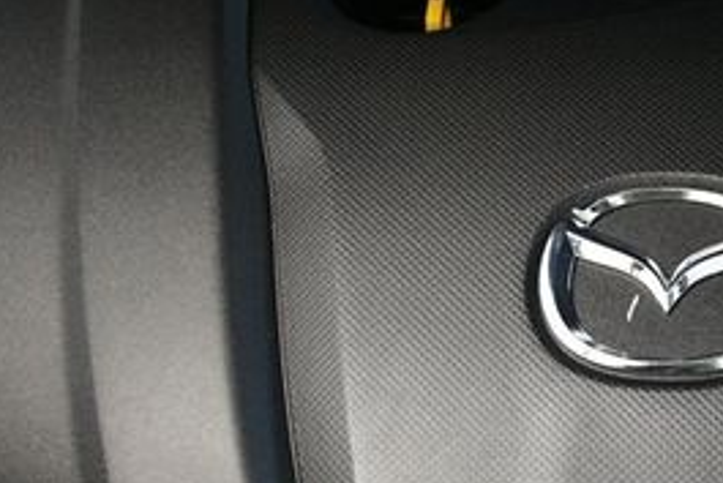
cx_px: 638
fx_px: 1648
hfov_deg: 24.1
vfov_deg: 16.7
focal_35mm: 82
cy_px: 226
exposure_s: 1/60
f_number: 3.8
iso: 4500
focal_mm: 23
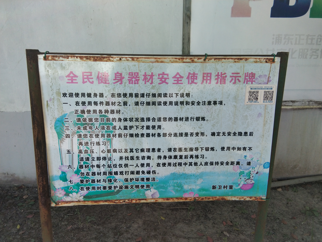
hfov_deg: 58.4
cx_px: 161
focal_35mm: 31
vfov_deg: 45.4
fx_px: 288
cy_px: 121
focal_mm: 3.69
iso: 50
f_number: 2.2
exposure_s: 1/234
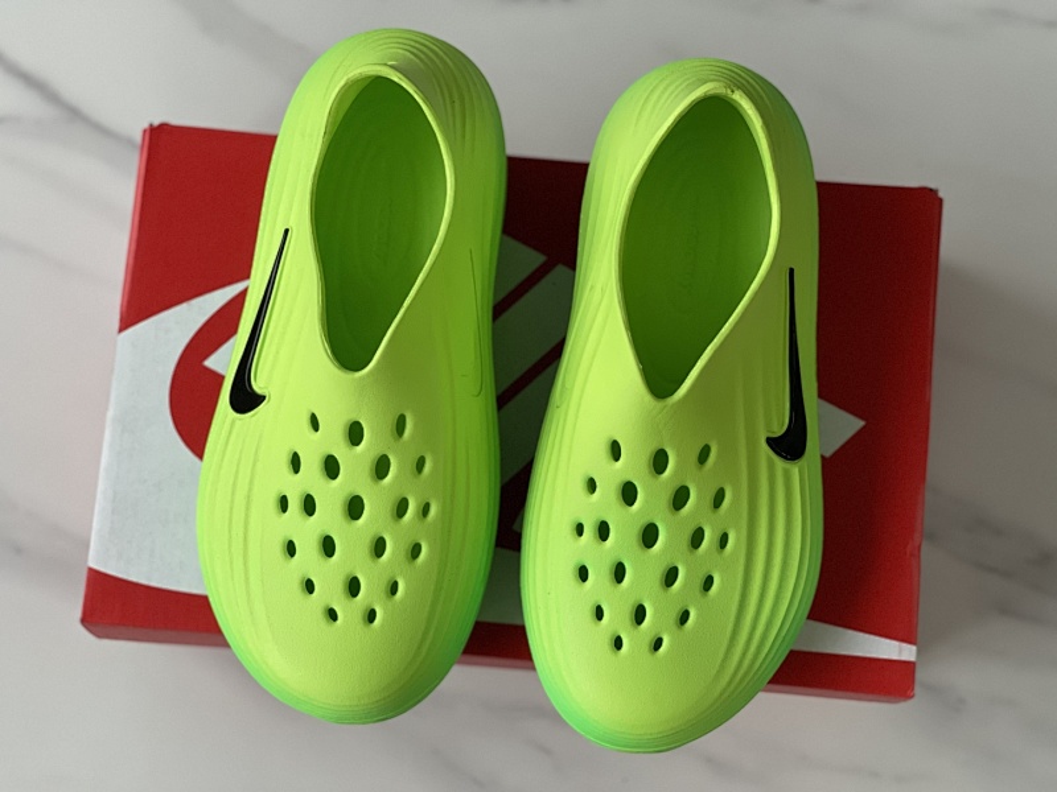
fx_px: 1954
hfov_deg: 30.3
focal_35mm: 64
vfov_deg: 22.9
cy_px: 396
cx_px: 528
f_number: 2.2
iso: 250
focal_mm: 7.5
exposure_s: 1/113
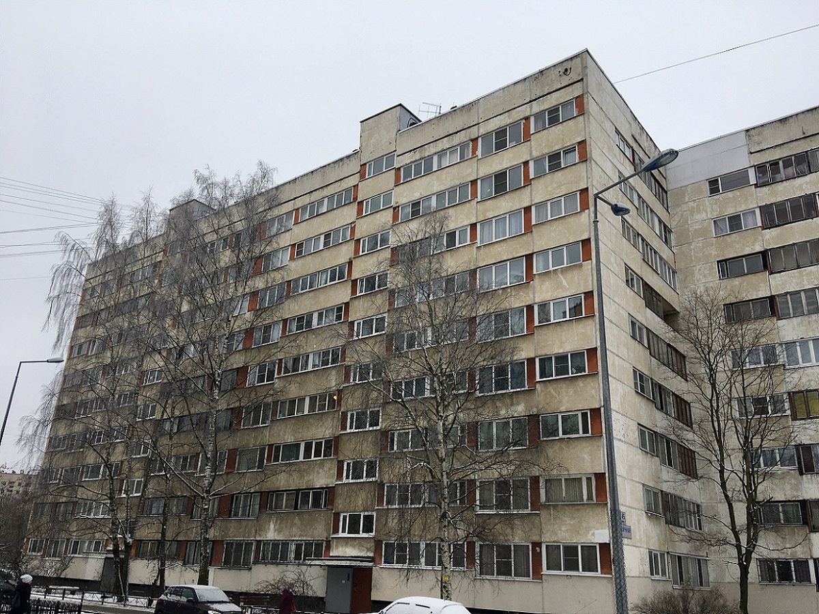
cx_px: 410
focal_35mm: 29
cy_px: 307
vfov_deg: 48.2
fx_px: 686
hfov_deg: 61.7
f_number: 2.2
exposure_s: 1/334
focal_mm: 4.15
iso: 25
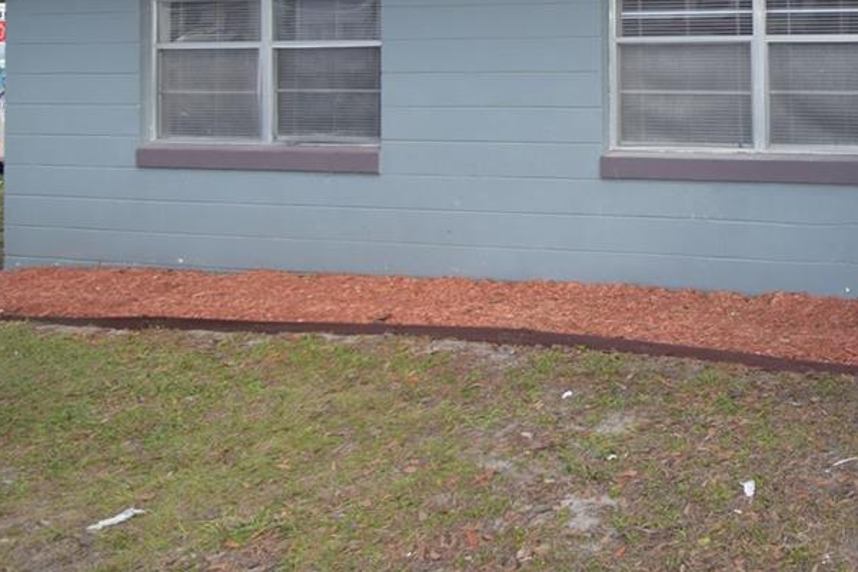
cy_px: -14
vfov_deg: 30.7
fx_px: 953
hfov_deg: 40.2
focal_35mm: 40
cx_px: 922
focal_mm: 10
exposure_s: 1/200
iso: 100
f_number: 5.6
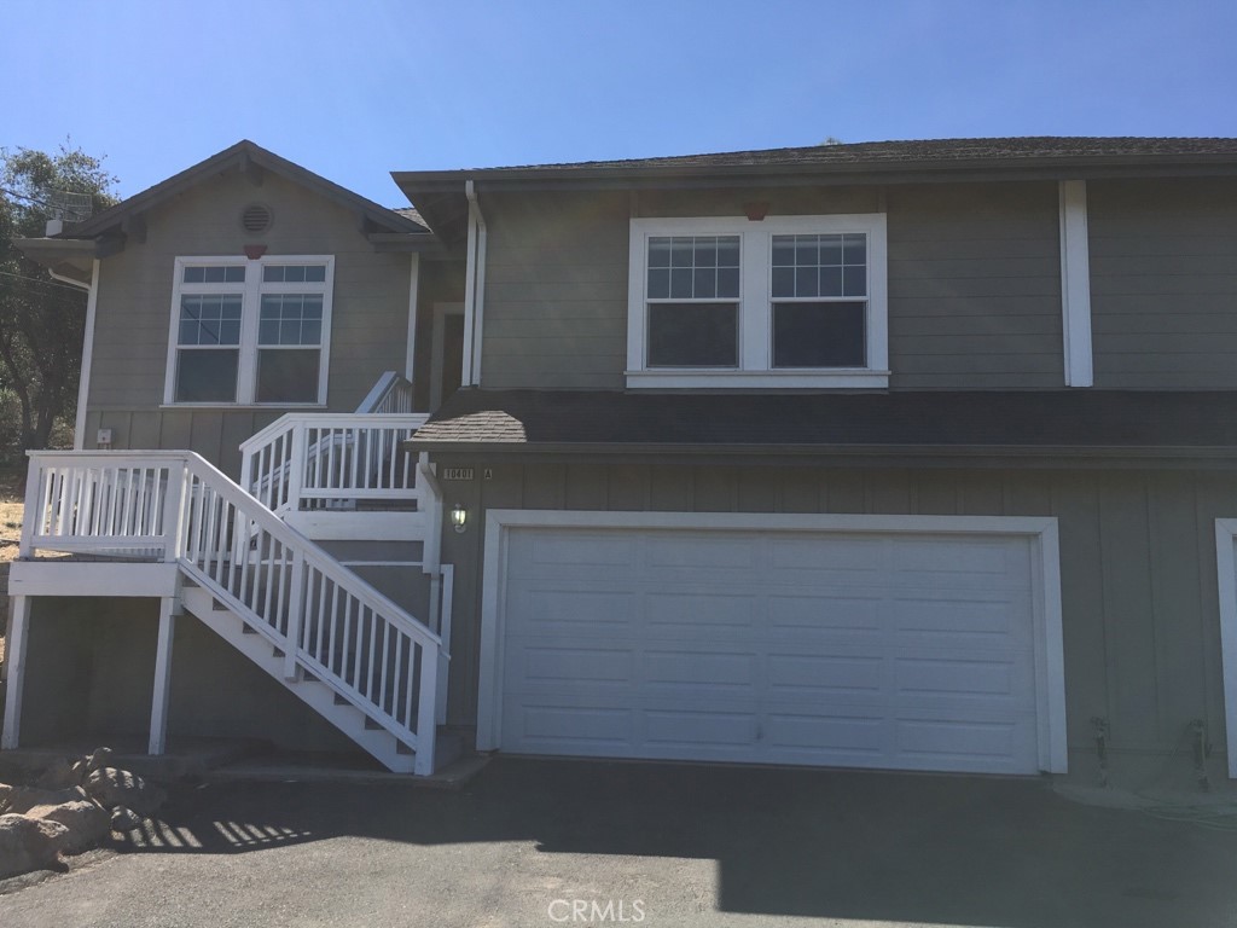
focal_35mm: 29
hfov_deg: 61.7
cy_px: 464
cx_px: 618
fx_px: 1036
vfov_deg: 48.2
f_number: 2.2
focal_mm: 4.15
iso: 25
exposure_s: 1/1350
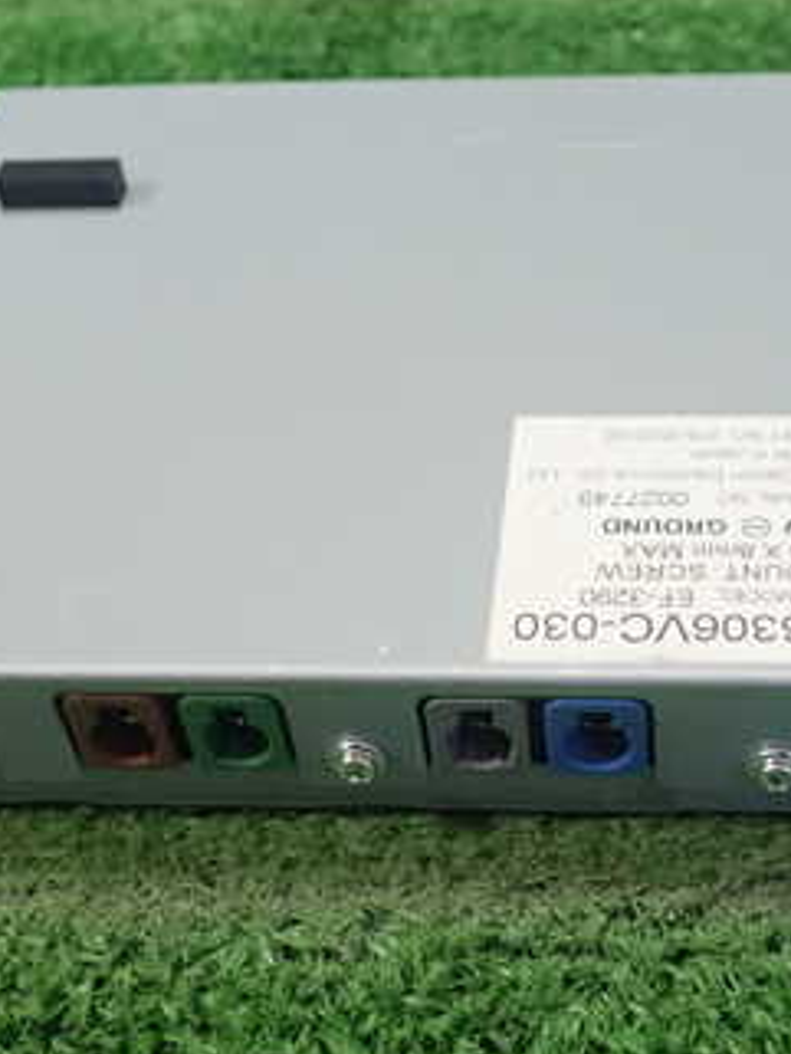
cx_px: 545
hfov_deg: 25.9
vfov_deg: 34.2
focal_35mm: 56
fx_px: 1705
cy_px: 624
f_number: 2.3
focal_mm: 5.5
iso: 200
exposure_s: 1/125
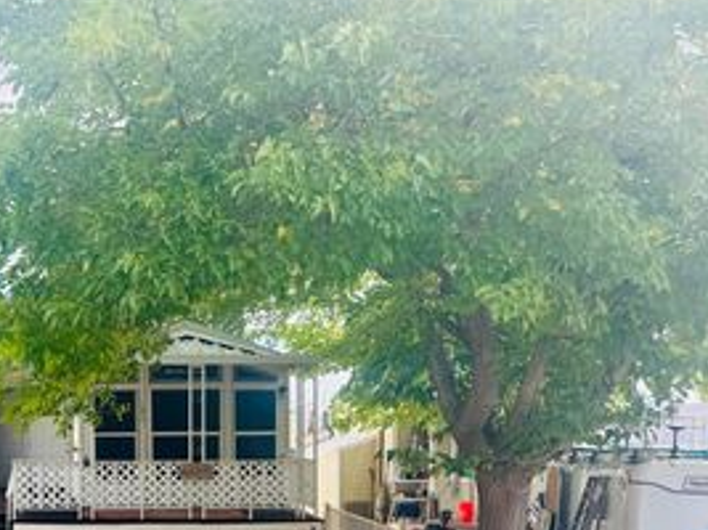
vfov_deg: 31.0
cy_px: 454
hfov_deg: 40.1
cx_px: 125
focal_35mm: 45
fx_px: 920
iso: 80
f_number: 1.78
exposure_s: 1/1026
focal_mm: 6.76
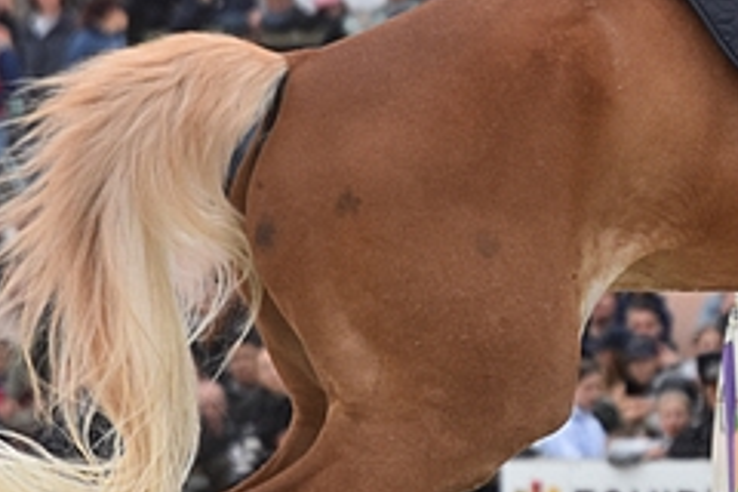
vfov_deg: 1.7
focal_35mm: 797
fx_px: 16334
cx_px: 827
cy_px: 158
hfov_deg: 2.6
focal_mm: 145
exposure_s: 1/1000
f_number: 5.6
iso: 720
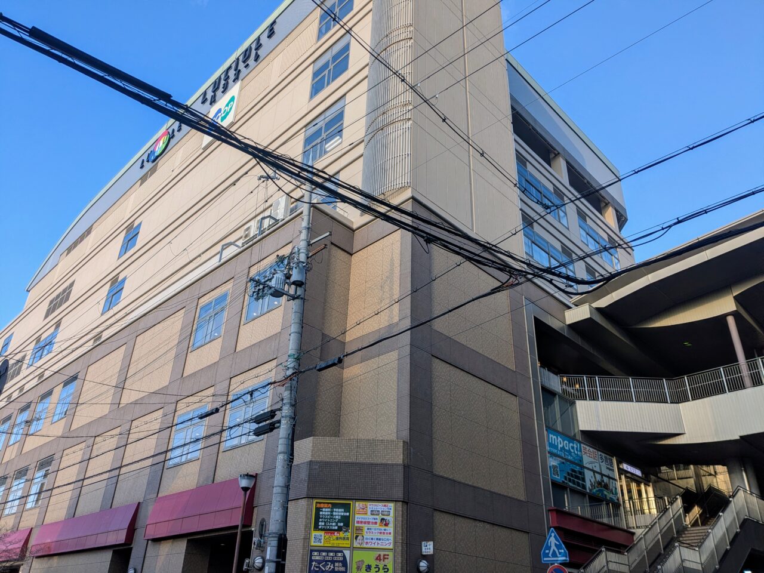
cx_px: 382
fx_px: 596
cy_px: 286
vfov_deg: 51.4
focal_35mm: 27
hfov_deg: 65.3
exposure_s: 1/754
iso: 57
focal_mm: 4.38
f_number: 1.73
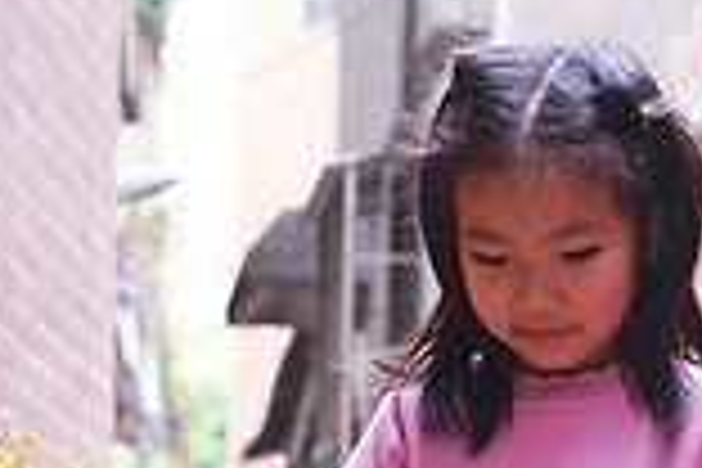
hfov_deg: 9.7
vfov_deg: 6.5
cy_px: 889
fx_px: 3997
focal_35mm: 205
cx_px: 1125
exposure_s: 1/60
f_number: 4
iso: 400
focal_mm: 50
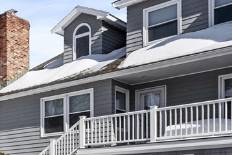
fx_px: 406
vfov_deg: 21.1
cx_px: -54
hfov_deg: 27.6
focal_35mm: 63
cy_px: 142
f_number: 8
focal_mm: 15
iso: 100
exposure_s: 1/500
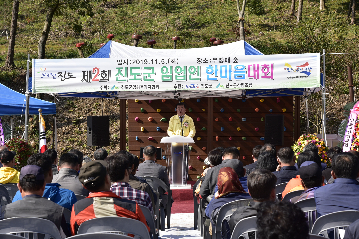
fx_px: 848
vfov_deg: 16.1
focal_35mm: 85
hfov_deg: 23.9
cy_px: 120
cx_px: 180
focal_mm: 85
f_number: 9
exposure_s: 1/125
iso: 100
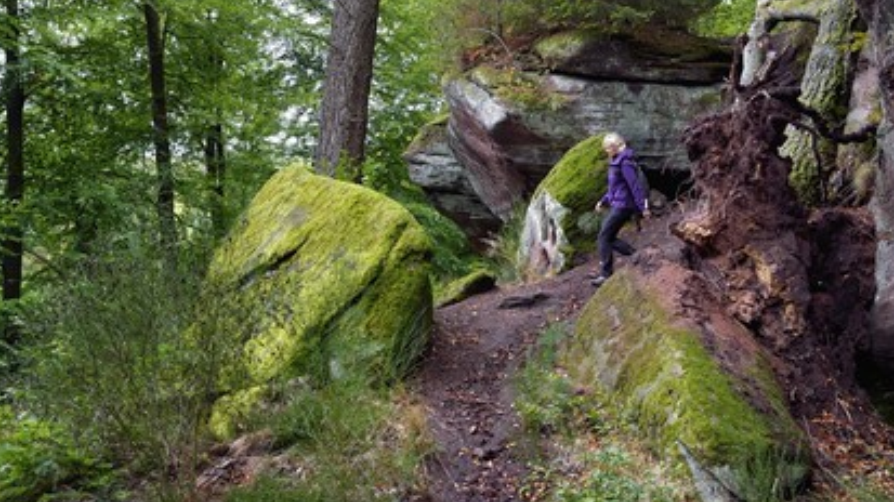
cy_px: 266
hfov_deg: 42.1
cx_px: 448
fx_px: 1161
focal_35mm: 49
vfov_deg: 24.4
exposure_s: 1/80
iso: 800
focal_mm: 46
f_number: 10
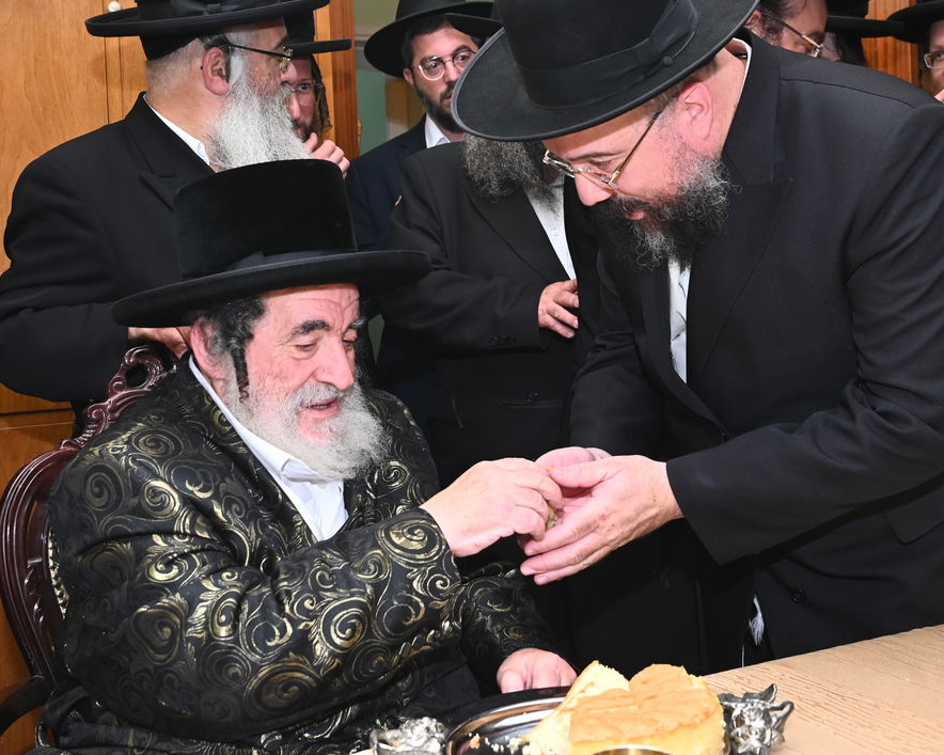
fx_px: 1453
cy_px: 265
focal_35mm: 52
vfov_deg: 29.0
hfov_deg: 36.0
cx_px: 484
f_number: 6.3
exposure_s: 1/200
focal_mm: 35
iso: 1250
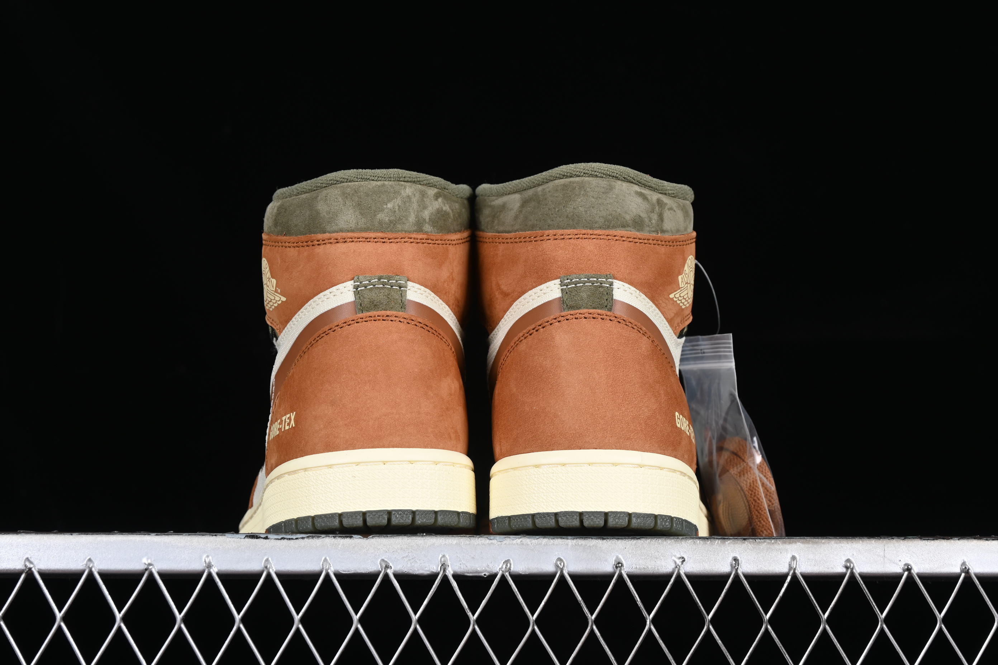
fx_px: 2079
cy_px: 332
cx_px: 499
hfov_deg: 27.0
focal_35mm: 75
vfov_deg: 18.2
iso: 160
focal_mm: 50
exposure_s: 1/80
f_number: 7.1
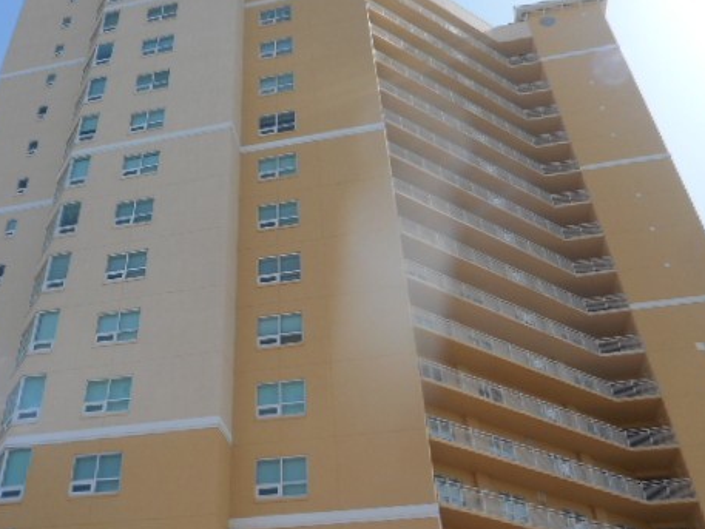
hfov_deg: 51.9
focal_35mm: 35
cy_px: 268
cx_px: 251
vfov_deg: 40.7
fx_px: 713
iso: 80
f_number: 3.7
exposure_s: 1/640
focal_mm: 4.5
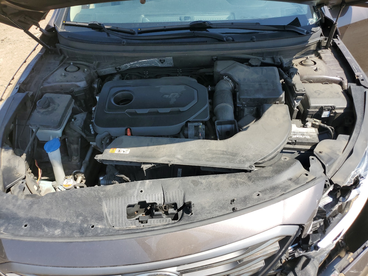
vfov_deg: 53.1
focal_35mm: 26
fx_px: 276
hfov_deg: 67.3
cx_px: 184
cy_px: 138
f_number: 1.5
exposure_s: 1/1250
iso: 50
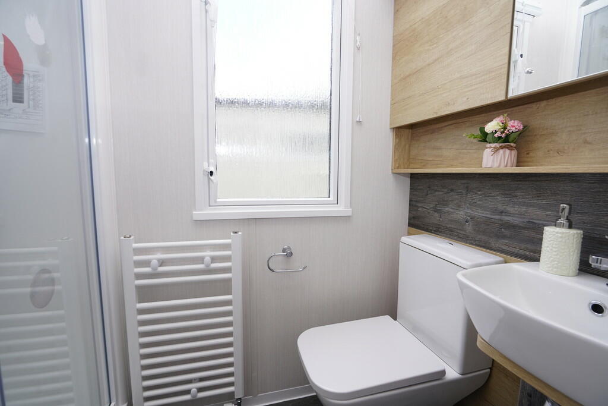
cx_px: 304
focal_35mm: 16
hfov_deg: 96.7
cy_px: 203
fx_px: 270
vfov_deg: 73.8
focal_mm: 16
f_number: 6.3
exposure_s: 1/60
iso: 125
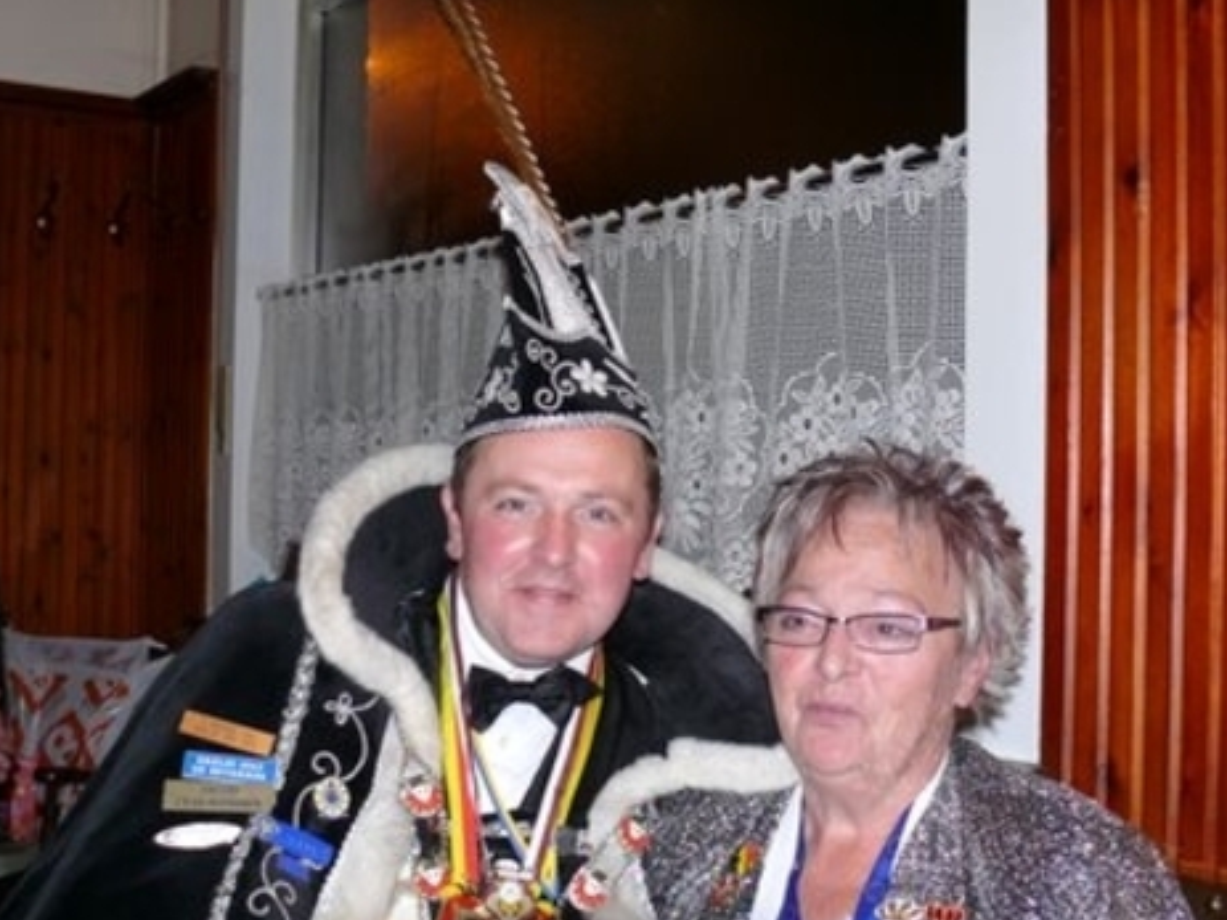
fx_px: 1701
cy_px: 485
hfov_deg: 39.7
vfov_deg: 30.2
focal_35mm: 48
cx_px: 607
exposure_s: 1/30
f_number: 2.8
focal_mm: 7.9
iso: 100
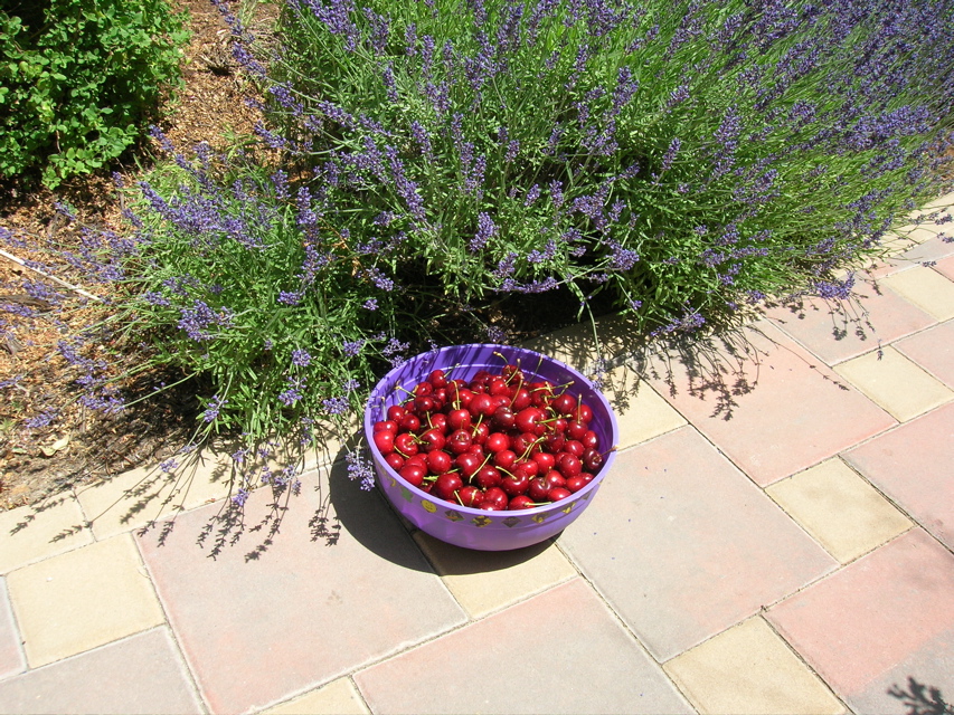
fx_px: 937
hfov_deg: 54.0
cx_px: 477
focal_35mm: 34
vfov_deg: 41.8
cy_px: 358
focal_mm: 5.7
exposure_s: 1/215
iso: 50
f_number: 4.9
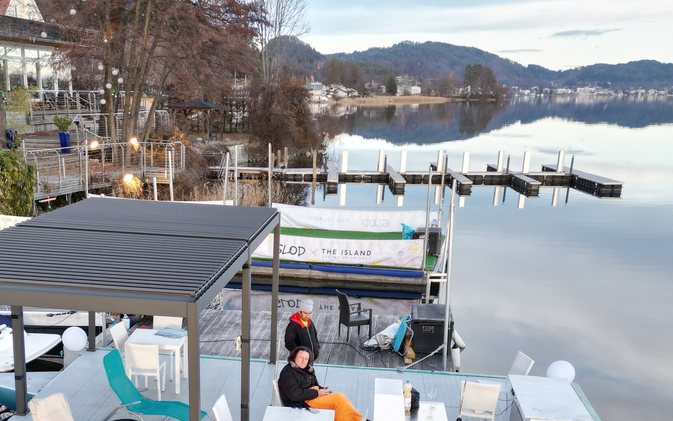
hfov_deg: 43.1
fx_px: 844
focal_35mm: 46
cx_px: 243
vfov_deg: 26.5
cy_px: 421
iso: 100
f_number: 1.7
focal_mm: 6.72
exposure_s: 1/250
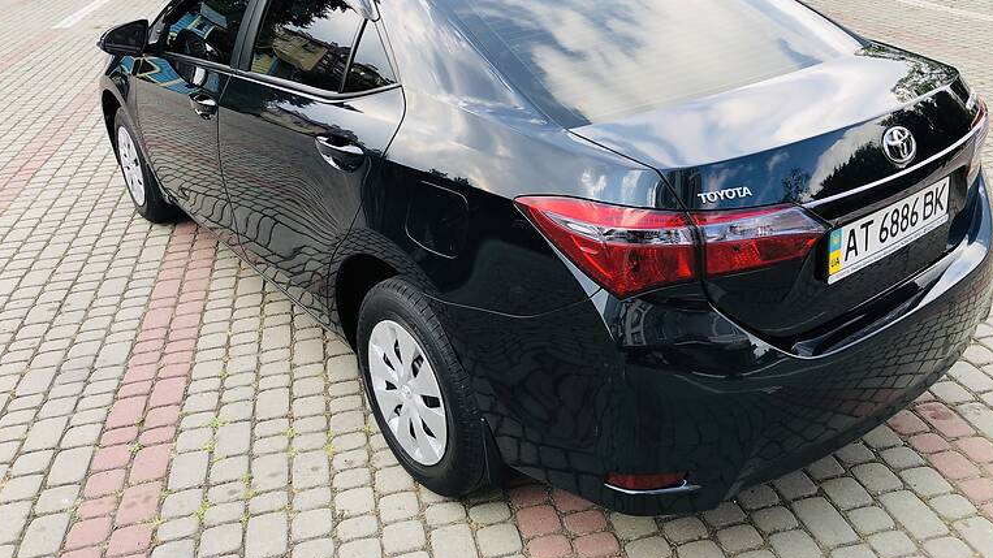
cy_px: 193
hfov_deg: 61.0
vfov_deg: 36.3
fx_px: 842
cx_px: 510
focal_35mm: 32
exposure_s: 1/345
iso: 20
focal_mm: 4
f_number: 1.8
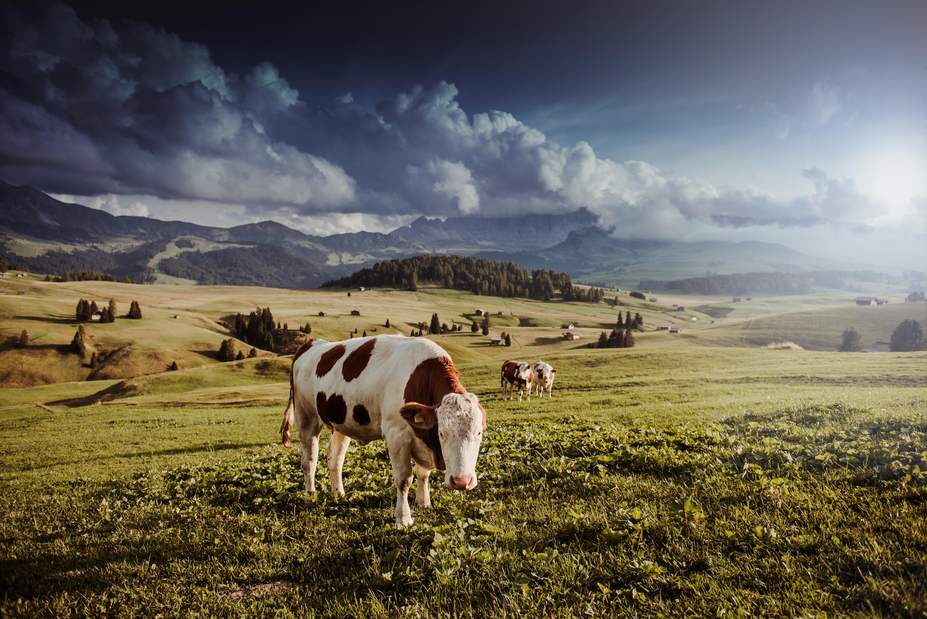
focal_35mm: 24
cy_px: 310
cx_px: 464
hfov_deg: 73.7
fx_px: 618
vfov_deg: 53.2
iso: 200
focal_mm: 24
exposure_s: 1/2000
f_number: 3.2
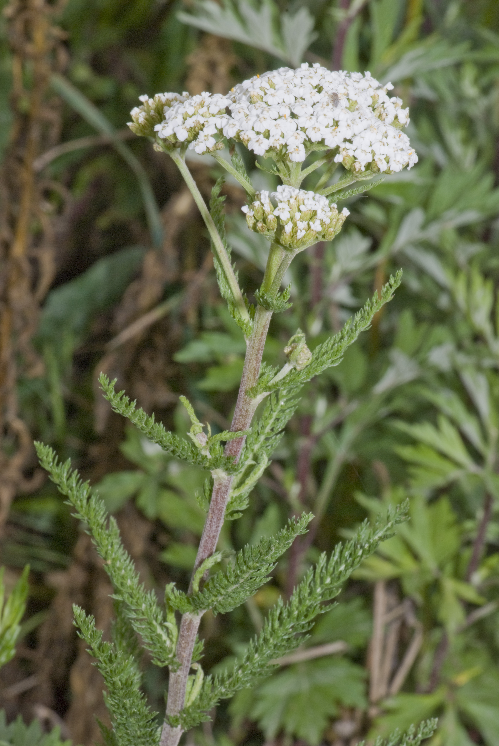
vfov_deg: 13.0
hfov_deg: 8.7
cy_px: 373
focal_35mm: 158
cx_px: 250
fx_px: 3265
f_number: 29
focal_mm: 105
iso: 100
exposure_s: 1/60
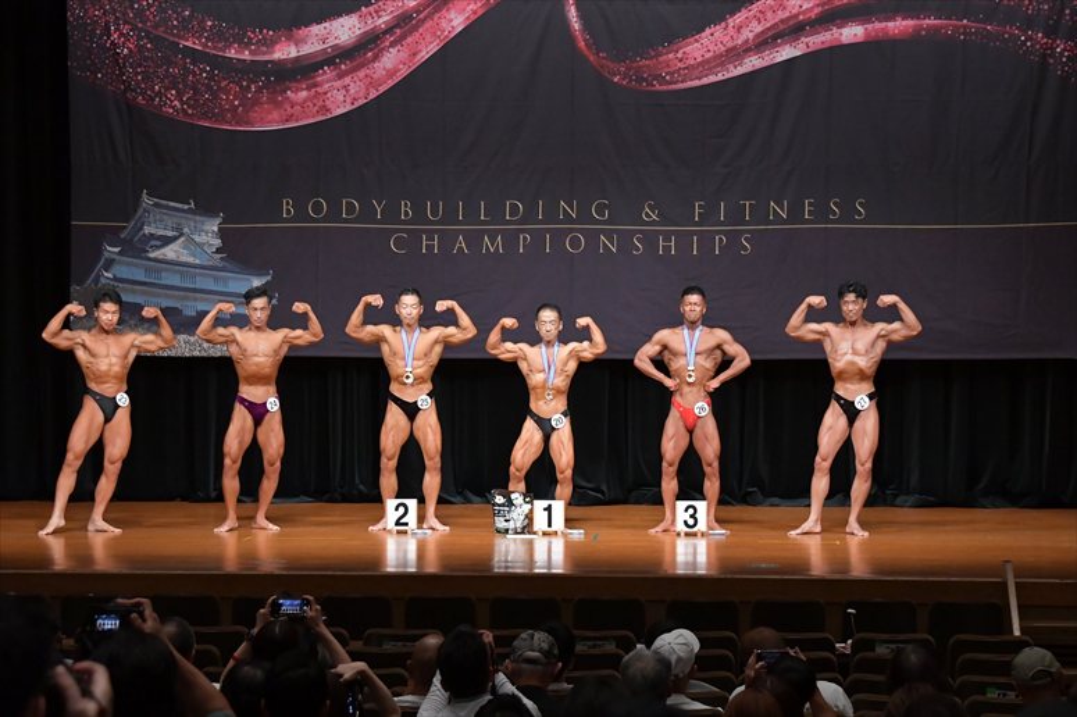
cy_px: 358
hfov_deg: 18.9
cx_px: 538
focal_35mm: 108
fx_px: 3229
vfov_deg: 12.7
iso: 5000
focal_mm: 72
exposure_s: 1/400
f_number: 5.6
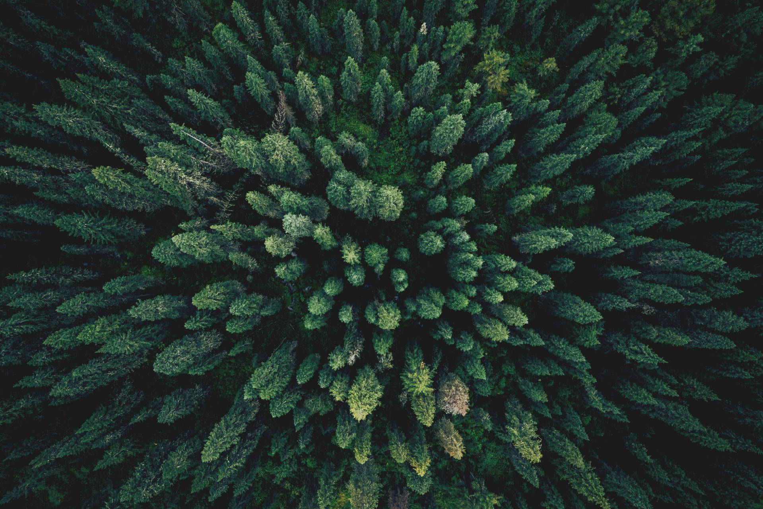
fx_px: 466
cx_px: 382
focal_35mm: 22
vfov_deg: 57.2
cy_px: 254
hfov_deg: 78.6
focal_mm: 8.4
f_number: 2.8
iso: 100
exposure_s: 1/100
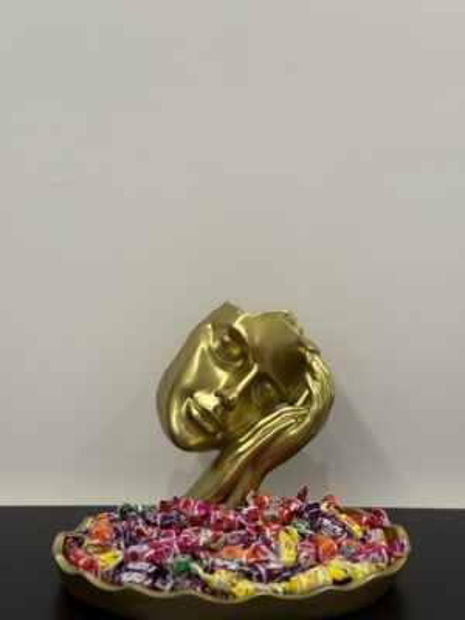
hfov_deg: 30.3
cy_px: 310
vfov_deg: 39.7
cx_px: 232
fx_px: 860
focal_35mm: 48
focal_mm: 6.76
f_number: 1.78
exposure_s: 1/50
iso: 64
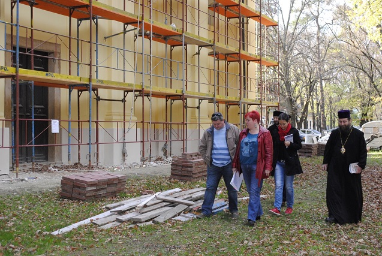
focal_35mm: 51
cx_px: 191
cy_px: 128
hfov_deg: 38.8
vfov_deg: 26.6
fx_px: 542
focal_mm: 34
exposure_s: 1/200
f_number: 5.6
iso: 800
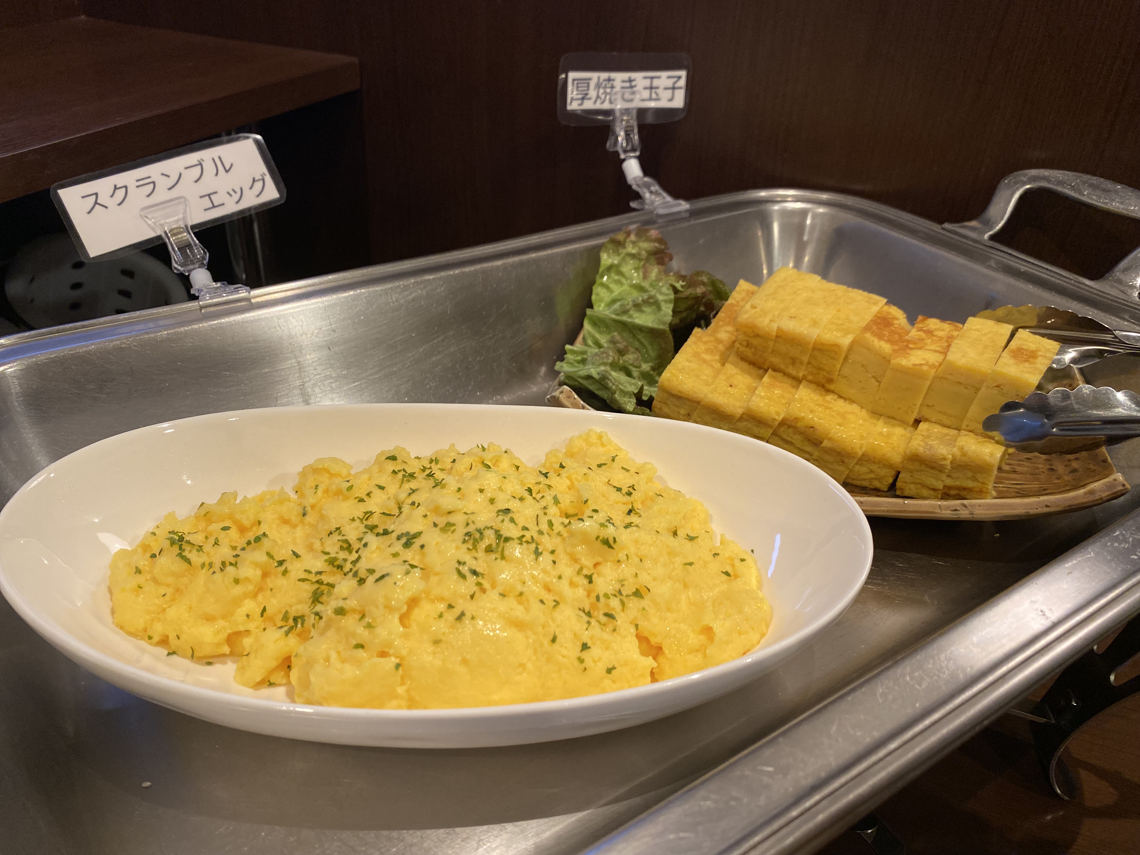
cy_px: 428
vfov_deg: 53.1
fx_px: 856
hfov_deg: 67.3
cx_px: 570
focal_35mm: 26
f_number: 1.8
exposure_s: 1/50
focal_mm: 4.25
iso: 125
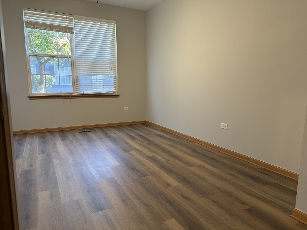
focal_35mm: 24
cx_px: 154
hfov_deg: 71.6
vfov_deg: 56.8
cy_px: 115
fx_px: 213
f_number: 1.78
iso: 125
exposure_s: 1/120
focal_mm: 6.76
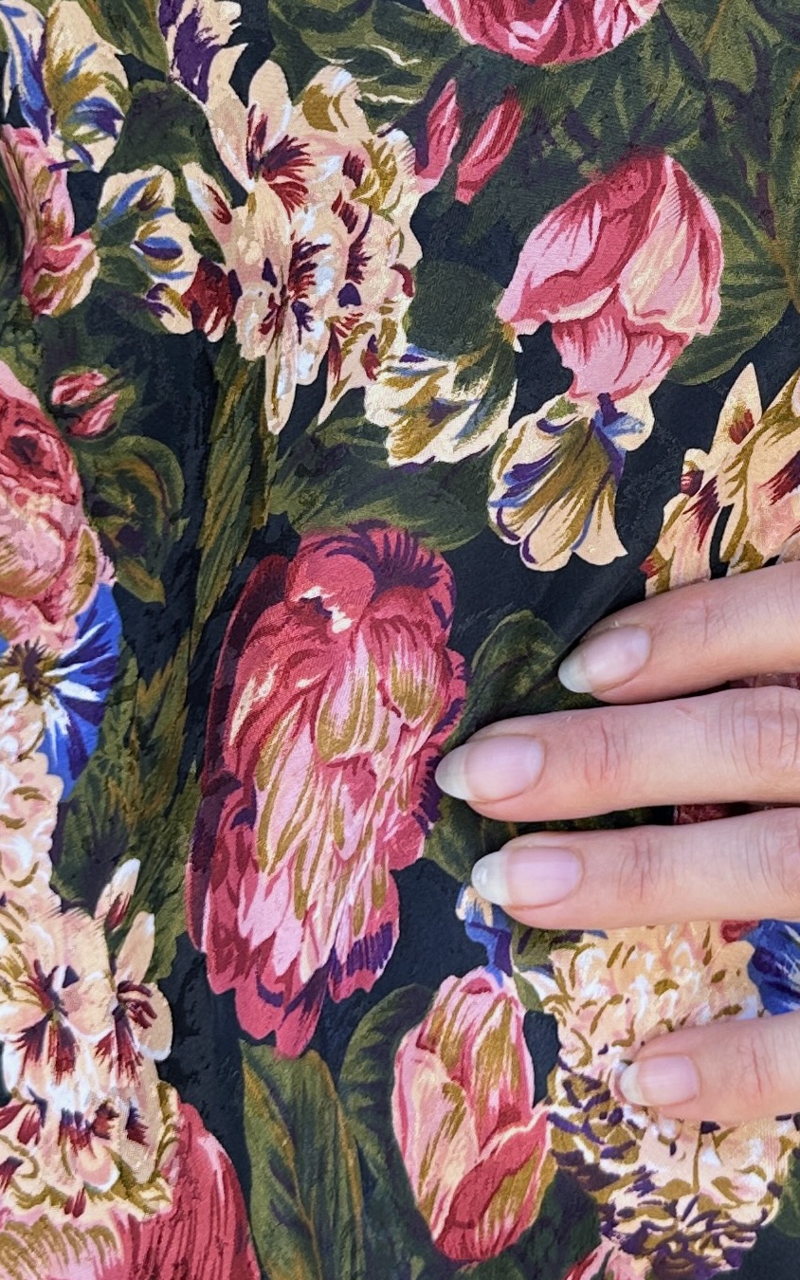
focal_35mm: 66
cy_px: 218
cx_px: 689
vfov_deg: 30.2
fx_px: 2302
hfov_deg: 19.4
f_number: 1.78
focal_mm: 6.86
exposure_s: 1/124
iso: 50
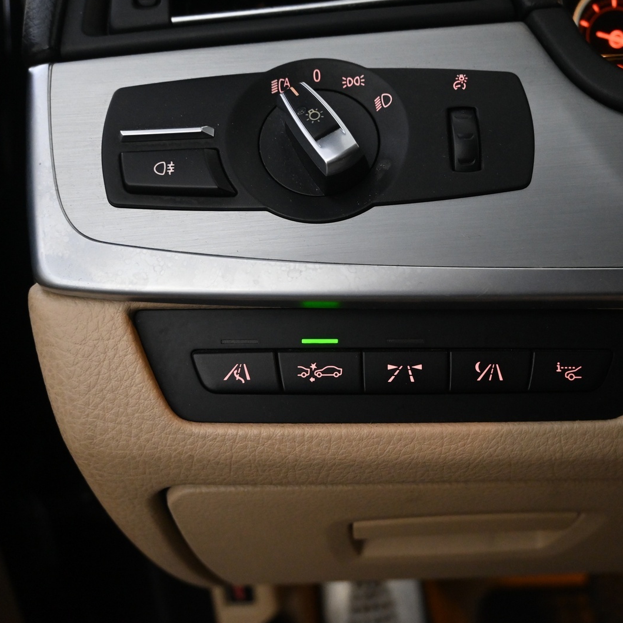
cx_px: 375
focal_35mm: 39
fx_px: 794
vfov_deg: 42.8
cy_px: 309
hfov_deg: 42.6
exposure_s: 1/60
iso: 2500
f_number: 3.8
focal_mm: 20
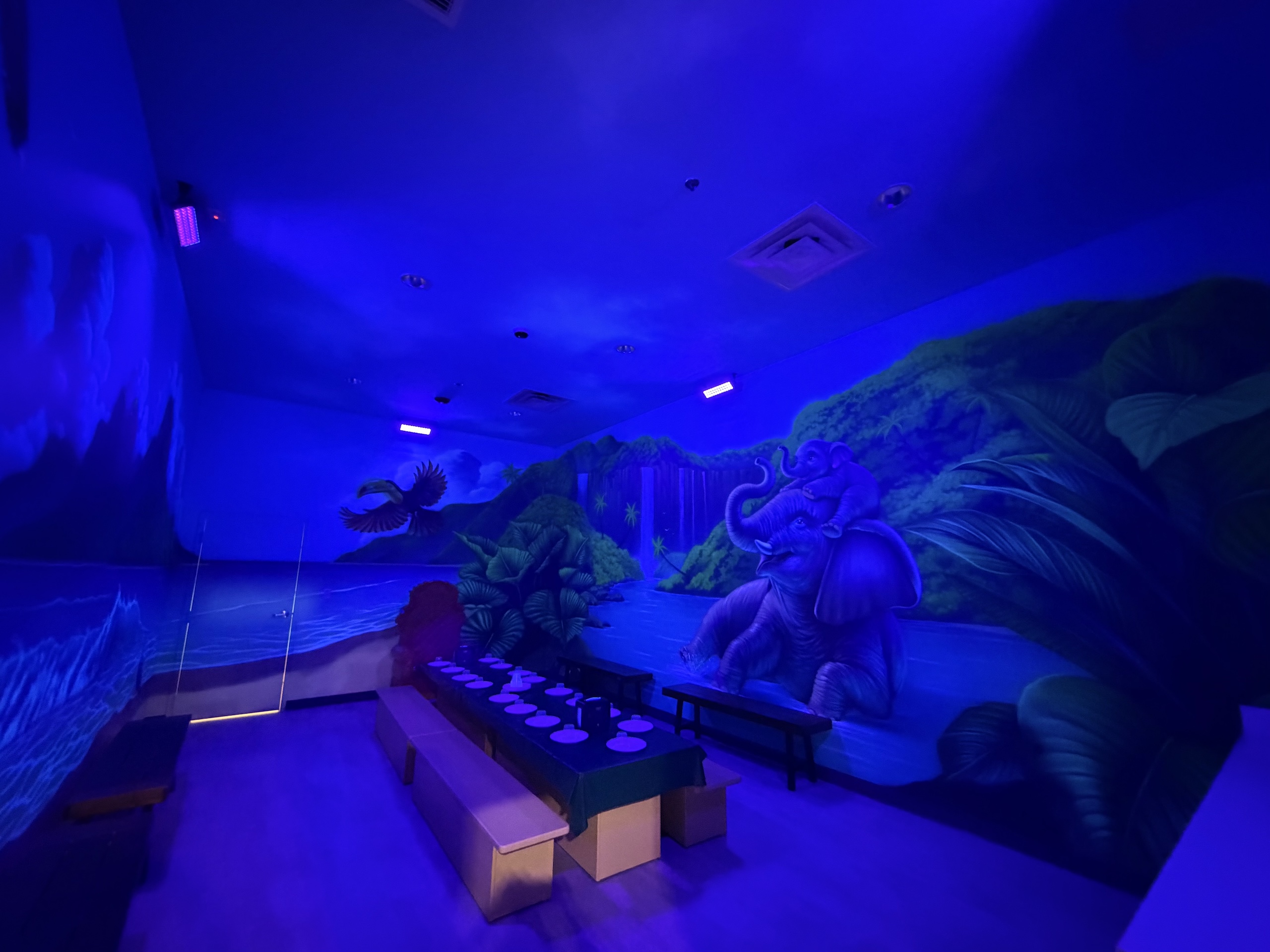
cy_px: 476
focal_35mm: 14
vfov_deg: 85.7
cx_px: 635
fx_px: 514
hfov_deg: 102.1
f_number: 2.2
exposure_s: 1/30
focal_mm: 2.22
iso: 1250
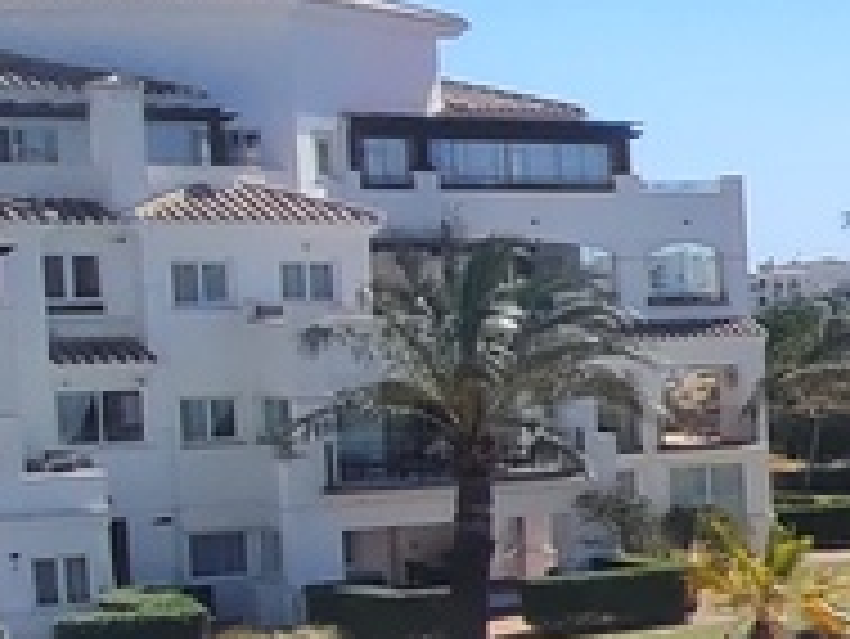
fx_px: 2654
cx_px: 2217
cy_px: 477
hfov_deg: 12.6
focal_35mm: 108
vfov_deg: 13.7
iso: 50
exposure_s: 1/1156
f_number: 2.2
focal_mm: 1.65
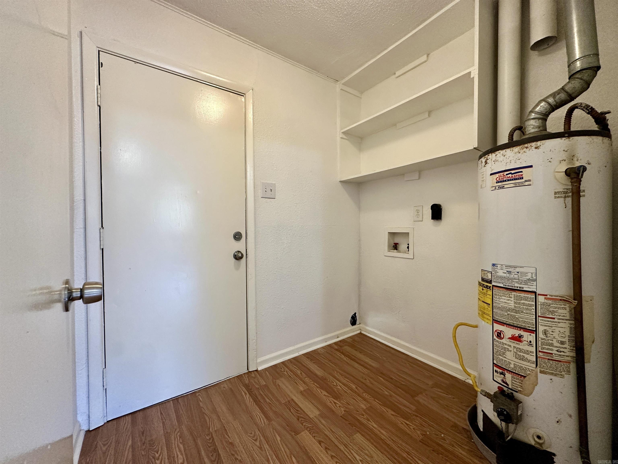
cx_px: 309
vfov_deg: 85.7
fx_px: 250
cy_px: 232
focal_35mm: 14
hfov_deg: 102.1
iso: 250
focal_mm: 2.22
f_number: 2.2
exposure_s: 1/120
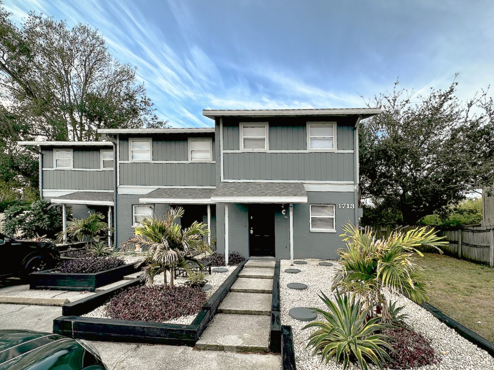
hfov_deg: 102.1
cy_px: 185
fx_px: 200
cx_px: 247
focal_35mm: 14
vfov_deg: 85.7
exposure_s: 1/543
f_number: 2.2
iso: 40
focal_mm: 2.22
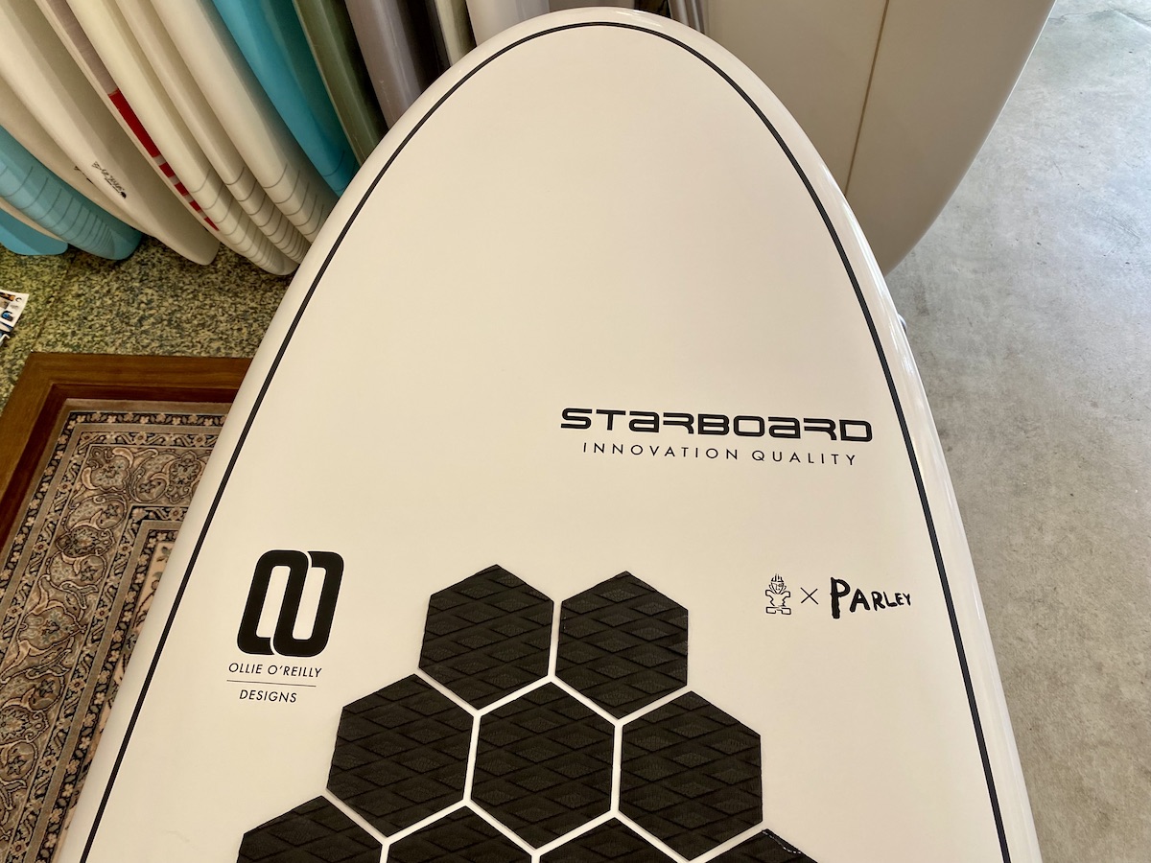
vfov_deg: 53.1
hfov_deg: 67.3
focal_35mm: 26
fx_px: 865
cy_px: 432
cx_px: 576
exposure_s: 1/120
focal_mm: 4.25
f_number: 1.8
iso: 80
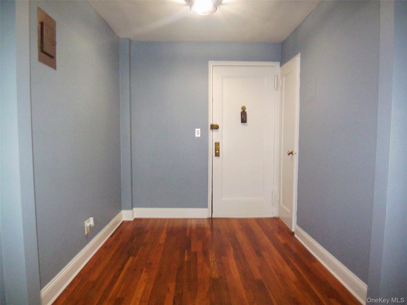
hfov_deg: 73.9
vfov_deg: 58.9
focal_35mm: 23
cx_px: 204
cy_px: 152
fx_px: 270
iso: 200
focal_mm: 3.8
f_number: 2.8
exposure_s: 1/30
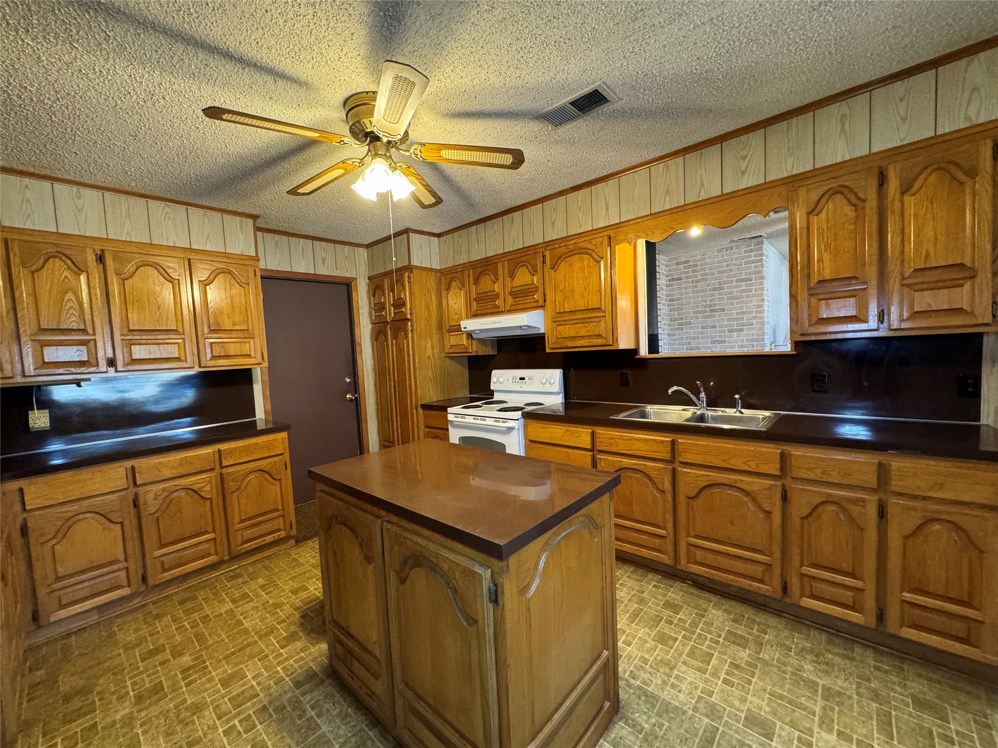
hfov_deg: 102.1
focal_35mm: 14
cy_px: 374
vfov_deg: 85.7
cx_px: 499
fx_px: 404
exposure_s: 1/60
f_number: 2.2
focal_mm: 2.22
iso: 500
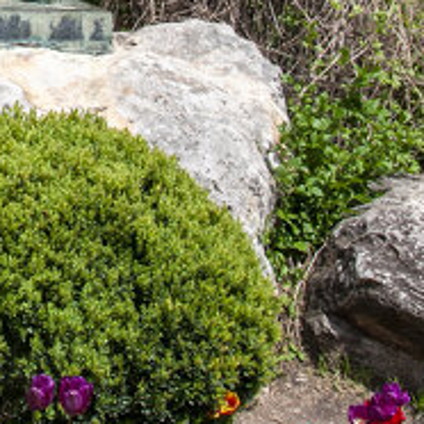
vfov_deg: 13.5
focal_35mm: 121
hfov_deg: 13.9
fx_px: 1677
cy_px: -240
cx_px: -111
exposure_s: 1/640
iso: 640
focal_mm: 22
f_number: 13
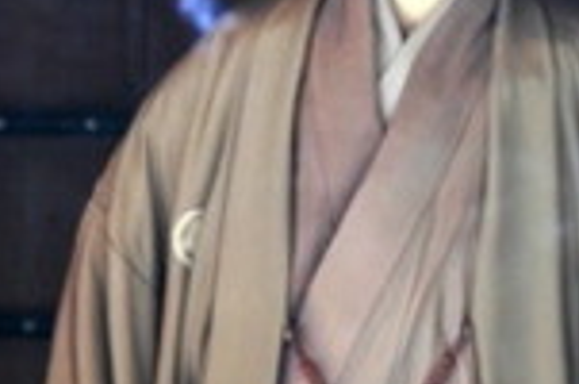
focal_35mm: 446
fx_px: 7158
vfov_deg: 3.1
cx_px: 399
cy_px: -127
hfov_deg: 4.6
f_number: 4.5
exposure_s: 1/15
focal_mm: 70
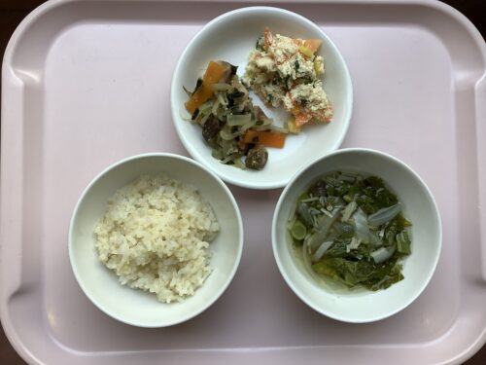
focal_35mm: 31
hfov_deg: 58.4
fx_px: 435
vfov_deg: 45.4
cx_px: 243
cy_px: 182
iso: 40
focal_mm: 3.3
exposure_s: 1/120
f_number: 2.4
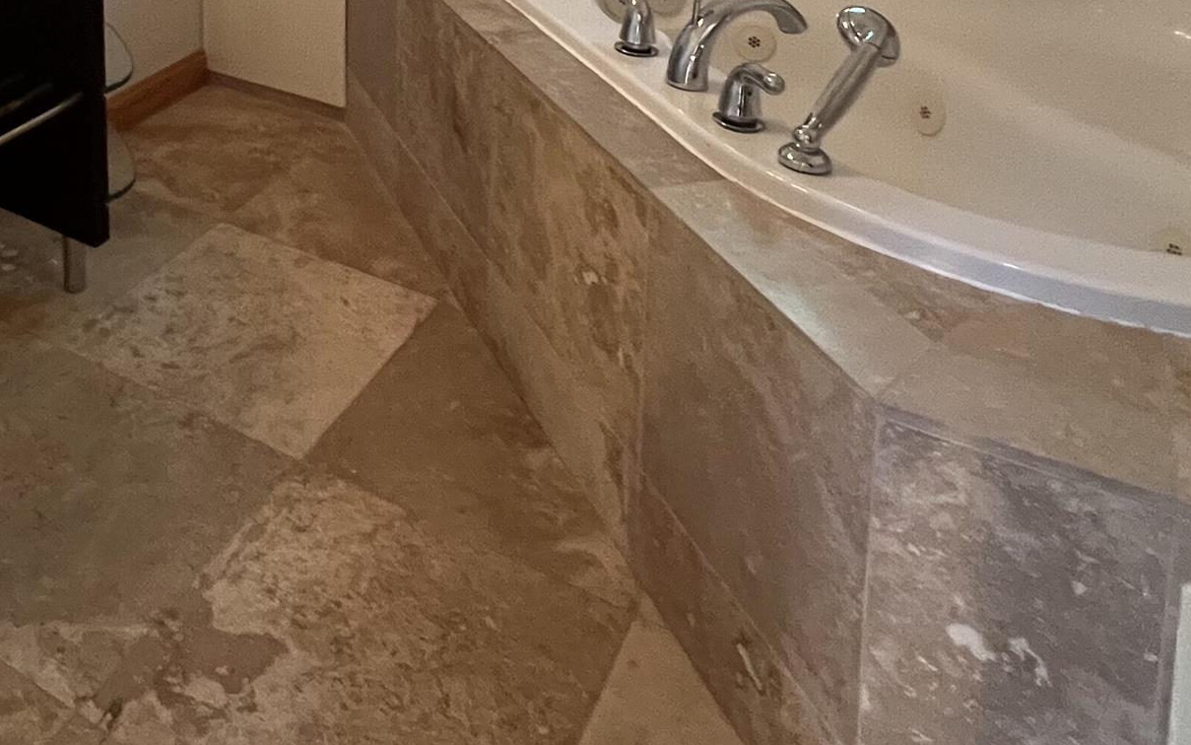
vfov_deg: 28.7
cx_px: 250
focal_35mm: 35
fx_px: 1136
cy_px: -255
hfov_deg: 52.0
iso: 640
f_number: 1.8
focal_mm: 1.57
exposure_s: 1/60
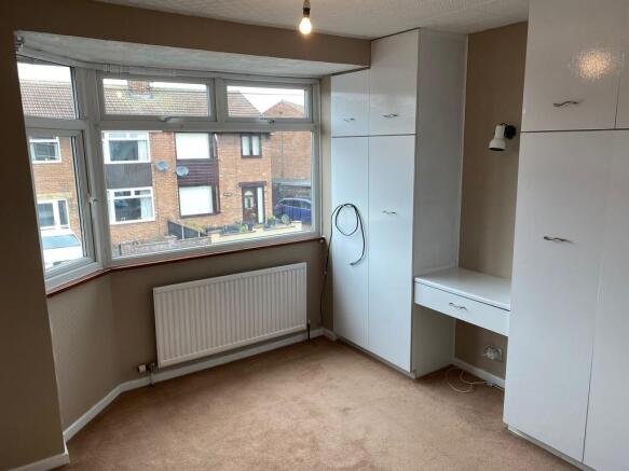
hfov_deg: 67.3
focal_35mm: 26
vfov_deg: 53.0
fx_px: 472
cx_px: 314
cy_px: 236
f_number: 1.8
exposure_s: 1/100
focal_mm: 4.25
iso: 40
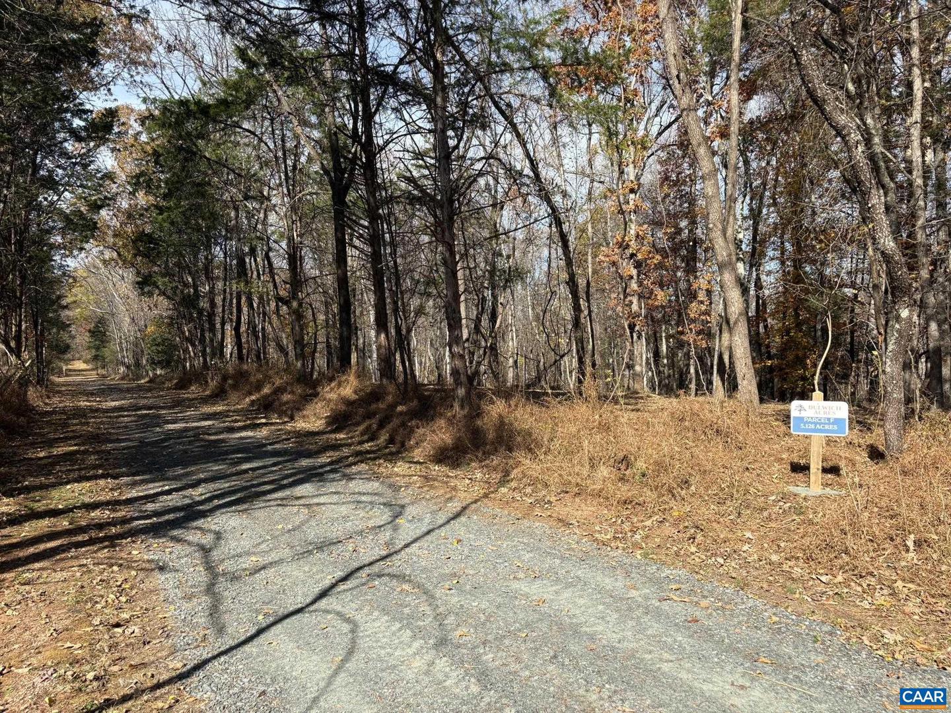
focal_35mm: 26
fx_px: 714
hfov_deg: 67.3
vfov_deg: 53.1
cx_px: 476
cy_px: 356
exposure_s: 1/1848
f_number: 1.6
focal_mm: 5.96
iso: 50
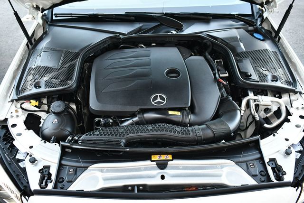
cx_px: 152
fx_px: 304
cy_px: 102
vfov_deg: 36.9
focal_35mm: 36
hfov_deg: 53.1
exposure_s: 1/200
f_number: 3.5
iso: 800
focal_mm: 18
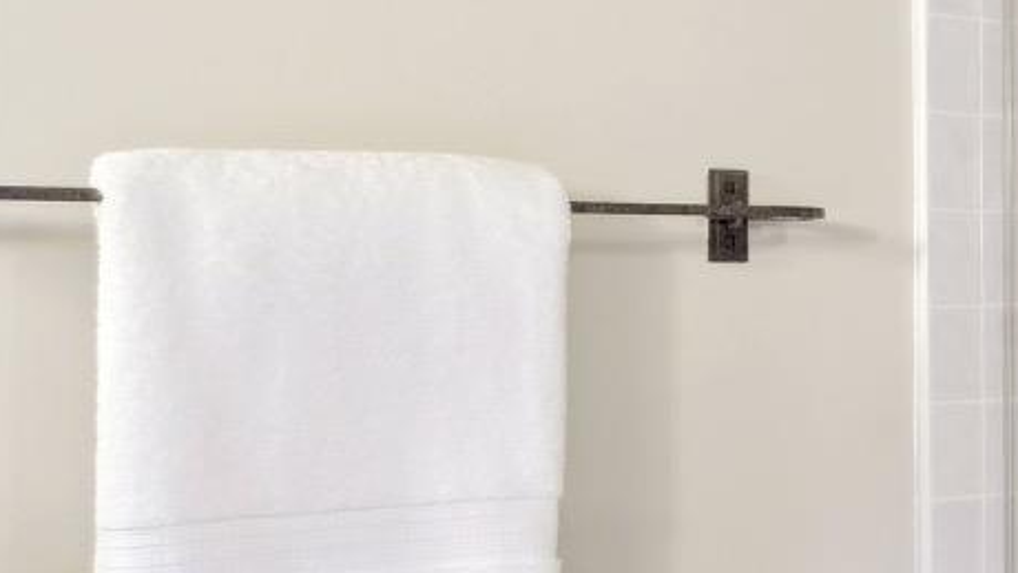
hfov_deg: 29.5
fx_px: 1566
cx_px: 1297
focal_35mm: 58
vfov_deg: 20.7
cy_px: 269
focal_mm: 17
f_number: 8
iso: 400
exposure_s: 1/2
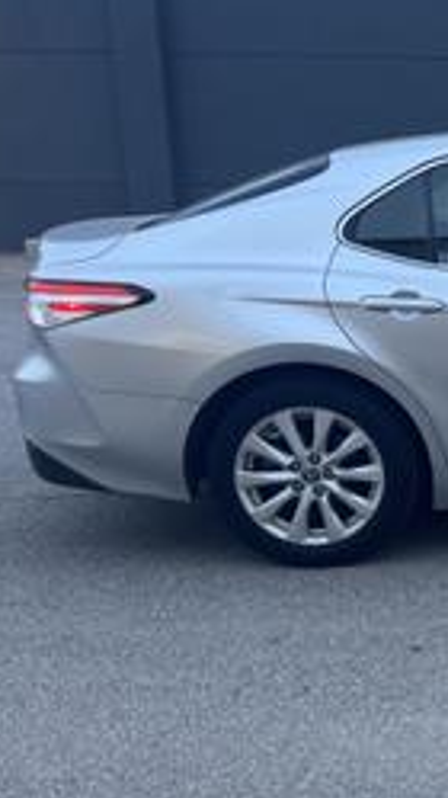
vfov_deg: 39.2
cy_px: 417
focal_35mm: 53
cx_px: 675
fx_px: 1120
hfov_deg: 19.6
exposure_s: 1/60
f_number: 1.78
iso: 200
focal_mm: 6.76
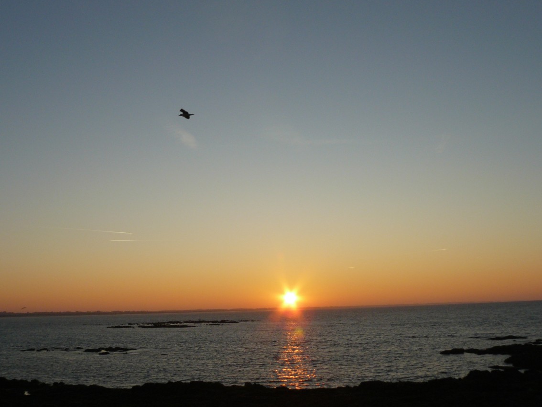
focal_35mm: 40
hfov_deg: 46.8
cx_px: 263
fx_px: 626
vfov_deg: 36.0
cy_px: 216
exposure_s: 1/250
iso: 100
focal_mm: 6
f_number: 5.6
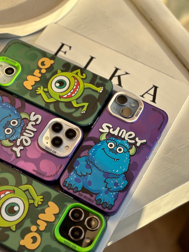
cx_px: 94
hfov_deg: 19.1
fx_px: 561
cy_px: 126
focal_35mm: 77
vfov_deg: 25.3
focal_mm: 9
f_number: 2.8
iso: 20
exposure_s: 1/121
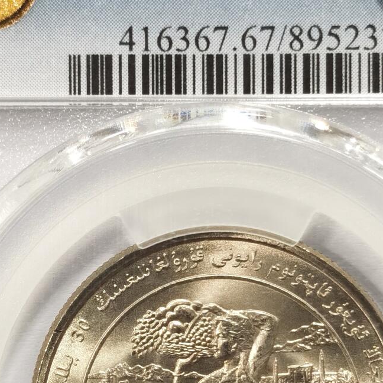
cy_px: 267
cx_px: 215
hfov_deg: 13.1
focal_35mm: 133
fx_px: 1665
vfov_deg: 13.1
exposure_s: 1/100
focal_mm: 5.56
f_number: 16
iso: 125
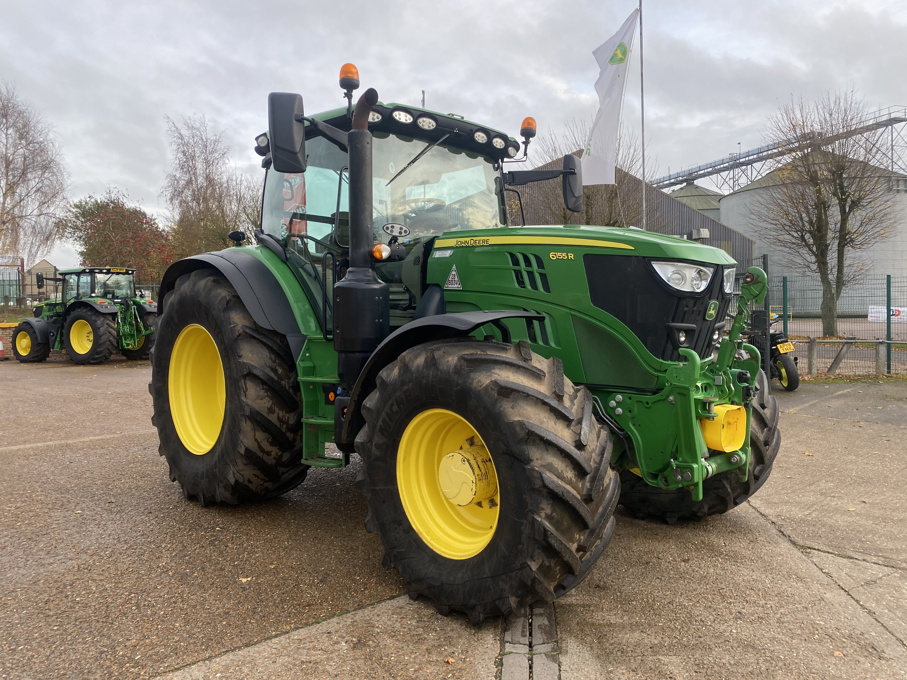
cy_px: 340
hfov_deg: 67.3
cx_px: 454
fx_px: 681
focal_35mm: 26
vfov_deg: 53.1
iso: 32
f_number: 1.8
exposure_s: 1/285
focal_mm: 4.25
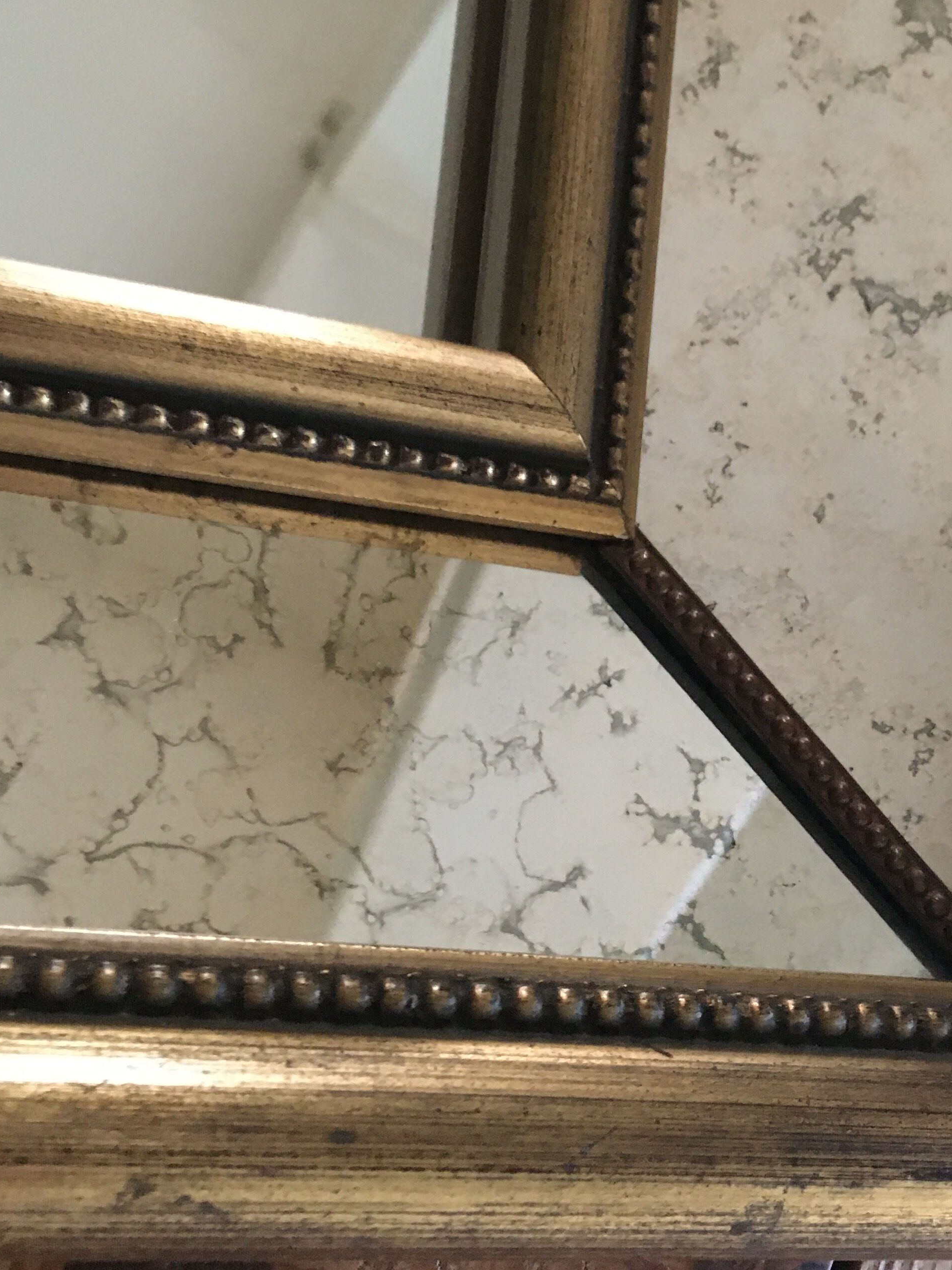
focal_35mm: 46
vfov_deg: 41.1
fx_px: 1687
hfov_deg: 31.3
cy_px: 511
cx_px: 622
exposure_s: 1/17
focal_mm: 4.15
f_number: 2.2
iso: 500
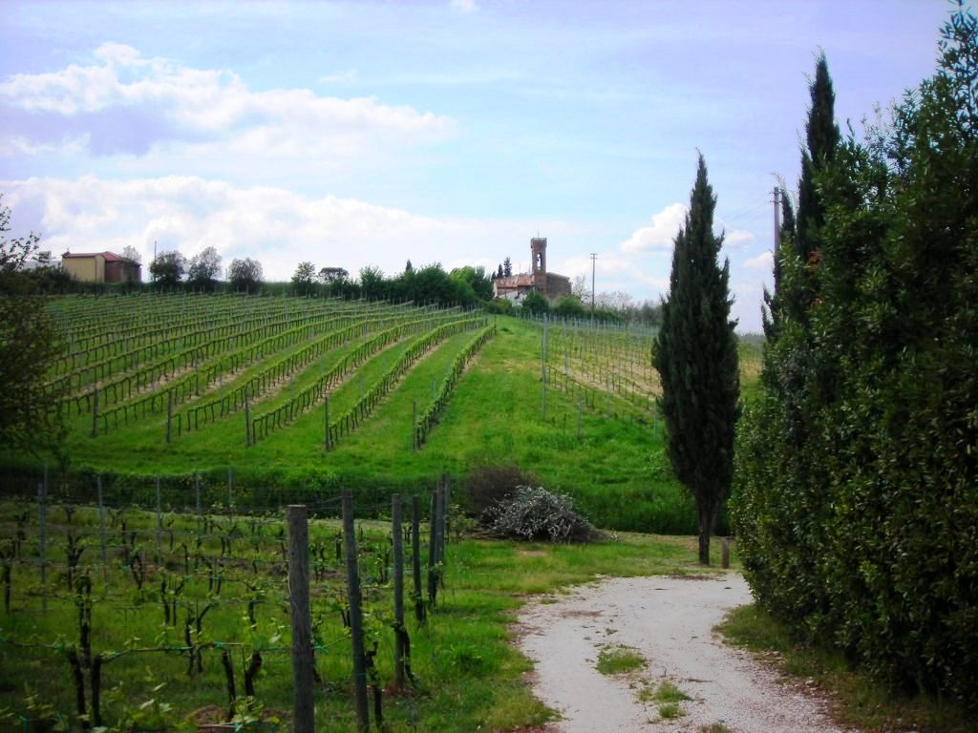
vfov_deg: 37.7
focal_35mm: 38
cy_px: 366
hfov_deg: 49.0
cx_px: 489
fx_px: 1074
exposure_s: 1/220
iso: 70
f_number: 6.4
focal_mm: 6.3
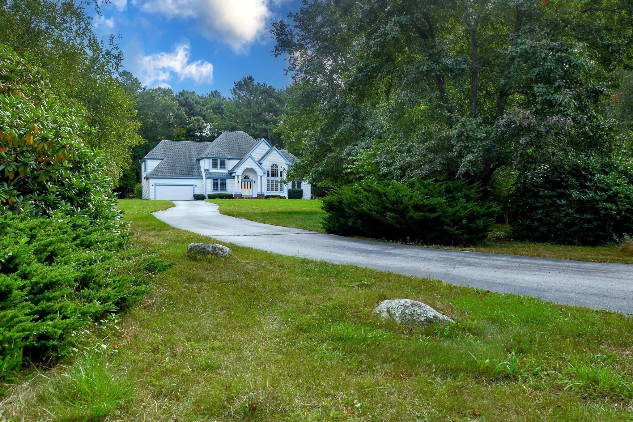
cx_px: 316
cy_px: 211
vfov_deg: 43.6
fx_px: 527
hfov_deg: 61.9
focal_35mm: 30
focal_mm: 20
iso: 160
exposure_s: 1/160
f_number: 8
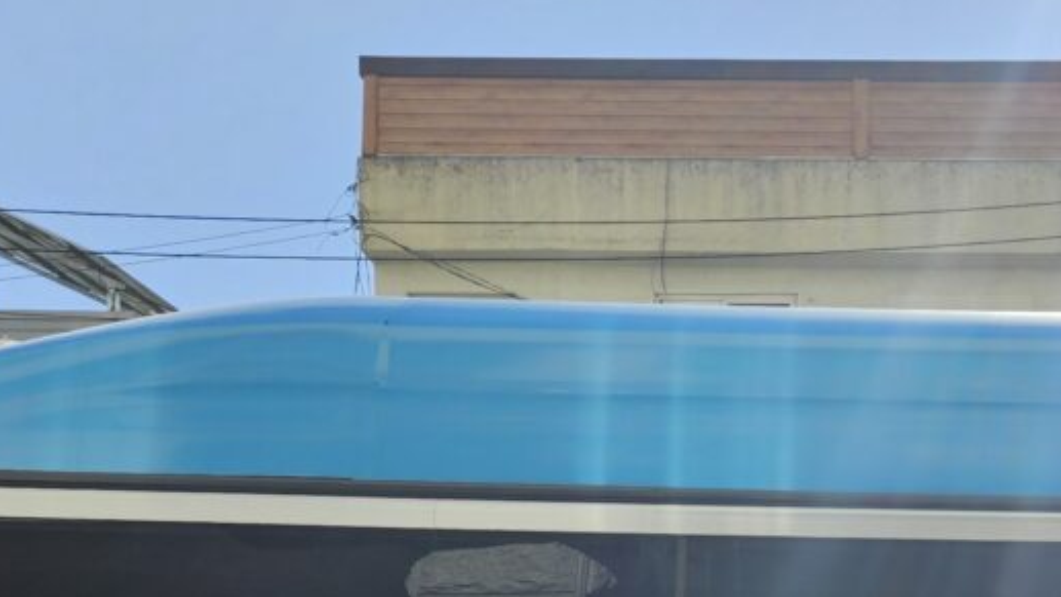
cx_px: 1160
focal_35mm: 76
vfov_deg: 14.5
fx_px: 2138
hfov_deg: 25.8
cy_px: 960
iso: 25
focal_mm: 5.4
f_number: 1.8
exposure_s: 1/1667
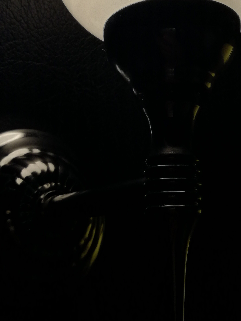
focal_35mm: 52
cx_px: 119
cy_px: 159
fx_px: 483
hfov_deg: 28.0
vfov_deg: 36.8
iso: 50
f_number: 2
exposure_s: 1/166
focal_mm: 3.79
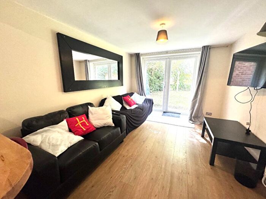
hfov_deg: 102.1
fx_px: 108
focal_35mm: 14
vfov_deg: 85.7
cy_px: 100
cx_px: 133
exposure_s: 1/100
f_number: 2.2
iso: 200
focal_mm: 2.22
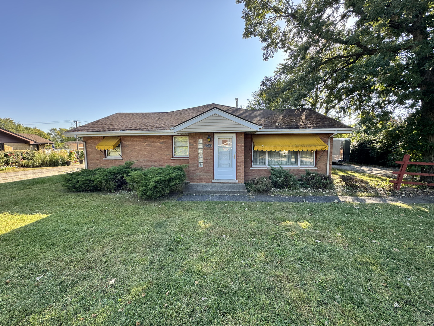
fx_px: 176
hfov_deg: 102.1
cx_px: 217
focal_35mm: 14
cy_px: 163
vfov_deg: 85.7
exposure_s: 1/195
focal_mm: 2.22
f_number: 2.2
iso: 40
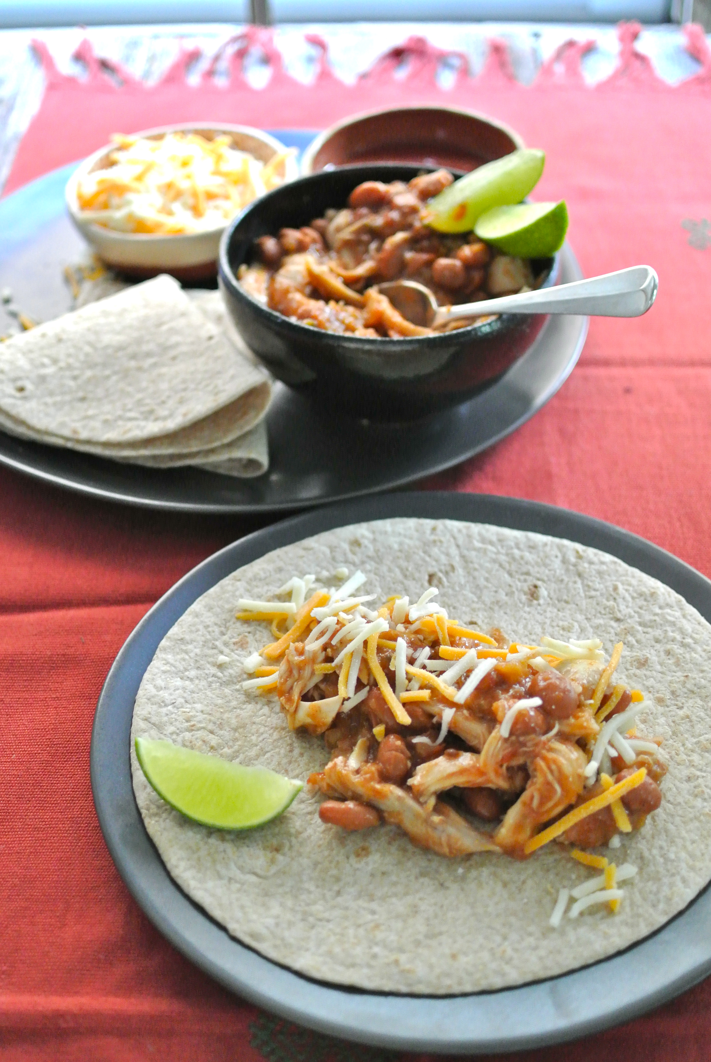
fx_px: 1447
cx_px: 356
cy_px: 531
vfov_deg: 40.3
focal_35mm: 49
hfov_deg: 27.6
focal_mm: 18.5
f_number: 1.8
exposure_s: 1/125
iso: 800
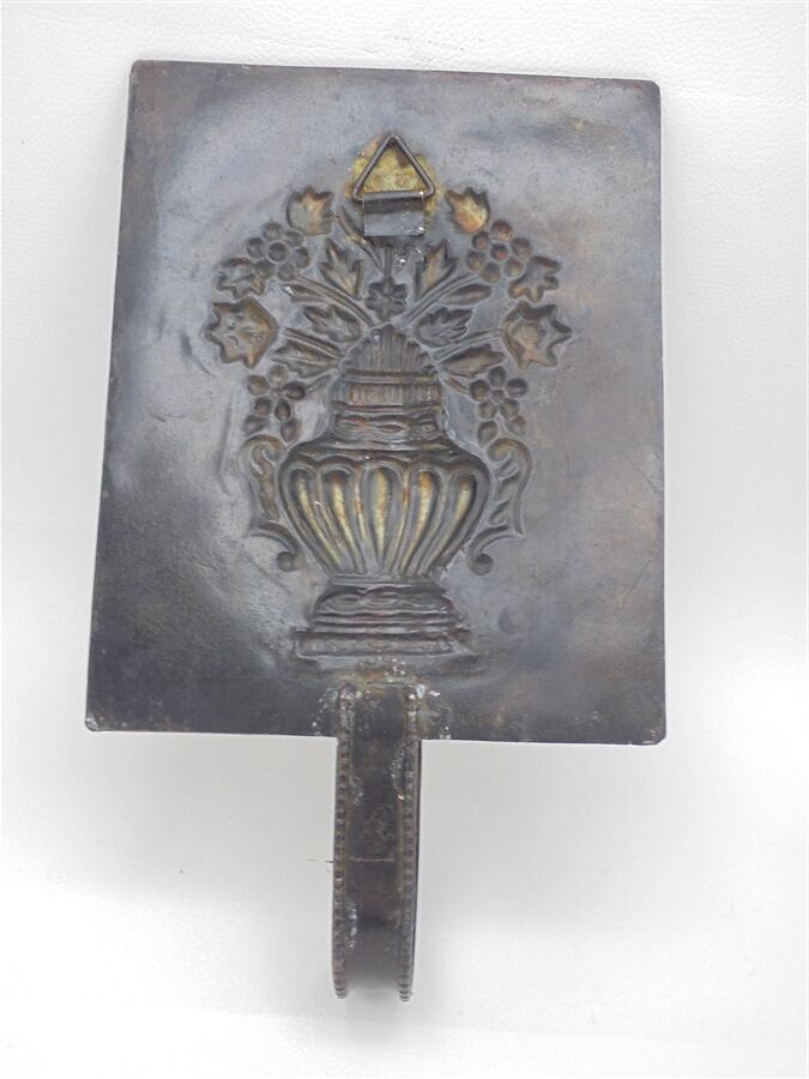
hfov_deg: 41.8
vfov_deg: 54.0
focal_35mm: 34
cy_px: 540
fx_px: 1059
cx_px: 404
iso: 200
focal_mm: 6.1
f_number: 4
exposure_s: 1/30
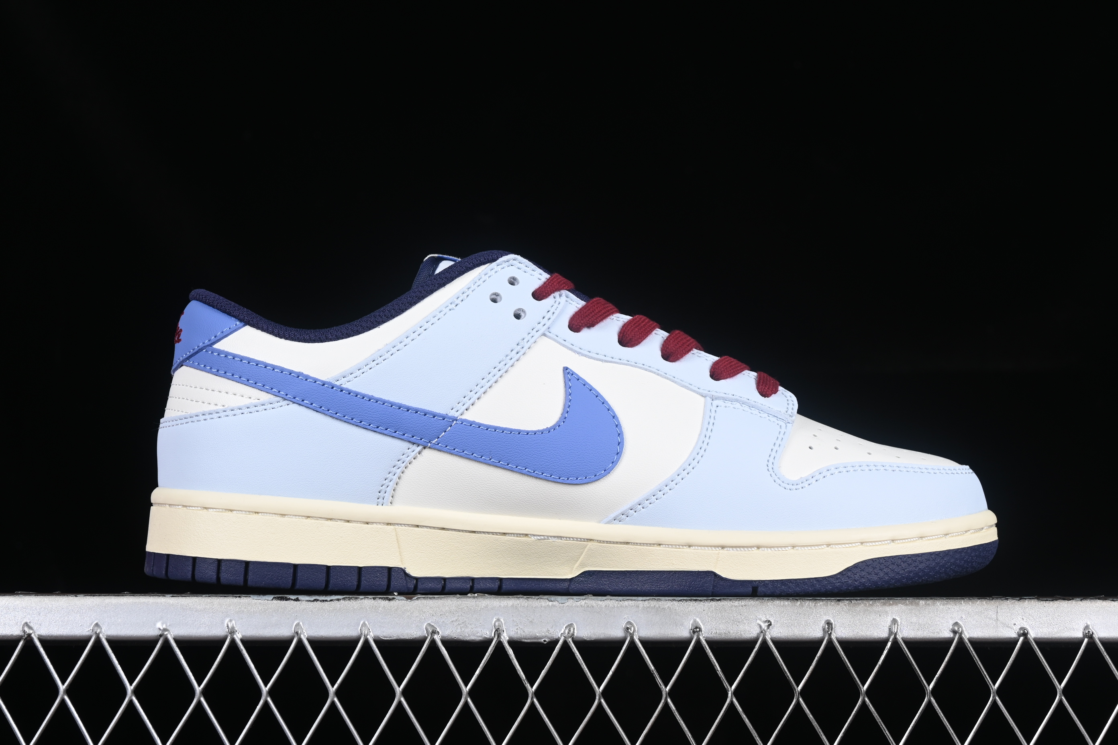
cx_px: 559
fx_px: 2329
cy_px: 372
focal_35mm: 75
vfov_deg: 18.2
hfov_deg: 27.0
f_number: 8
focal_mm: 50
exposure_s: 1/80
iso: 160
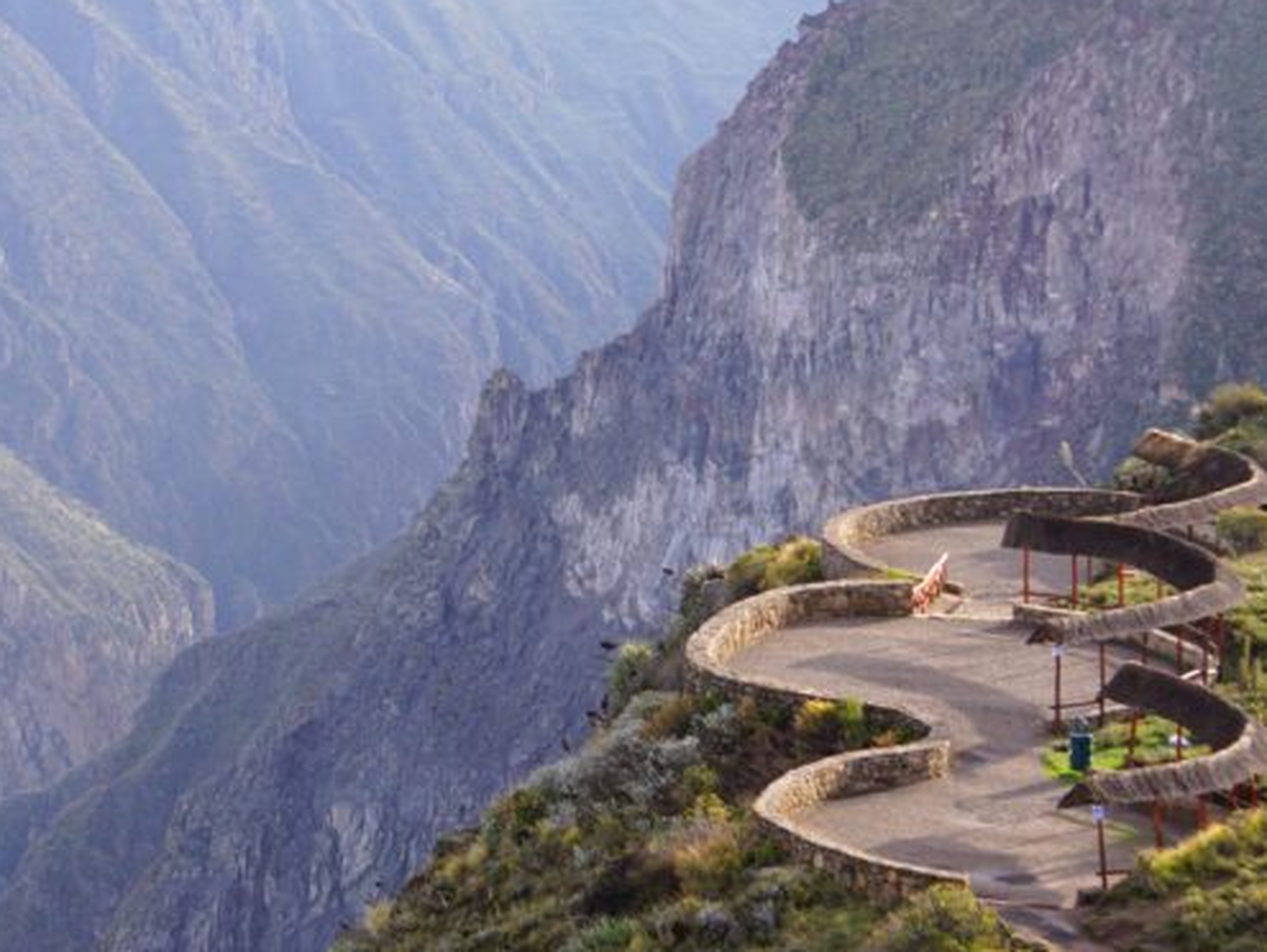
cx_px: 151
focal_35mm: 164
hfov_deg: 12.0
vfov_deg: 9.1
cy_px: 250
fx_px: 6007
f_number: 6.3
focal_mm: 55
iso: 100
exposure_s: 1/125
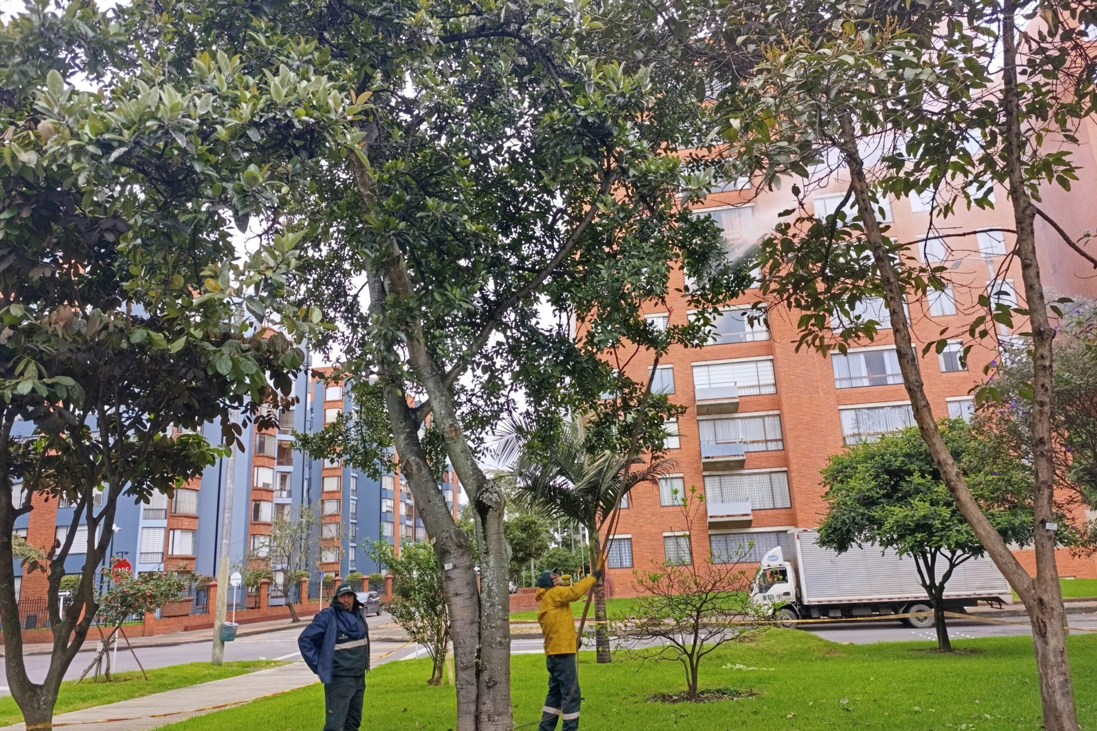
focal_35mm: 24
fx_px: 731
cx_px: 549
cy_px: 389
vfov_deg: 53.1
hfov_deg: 73.7
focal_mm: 6.14
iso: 64
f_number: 1.6
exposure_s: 1/120
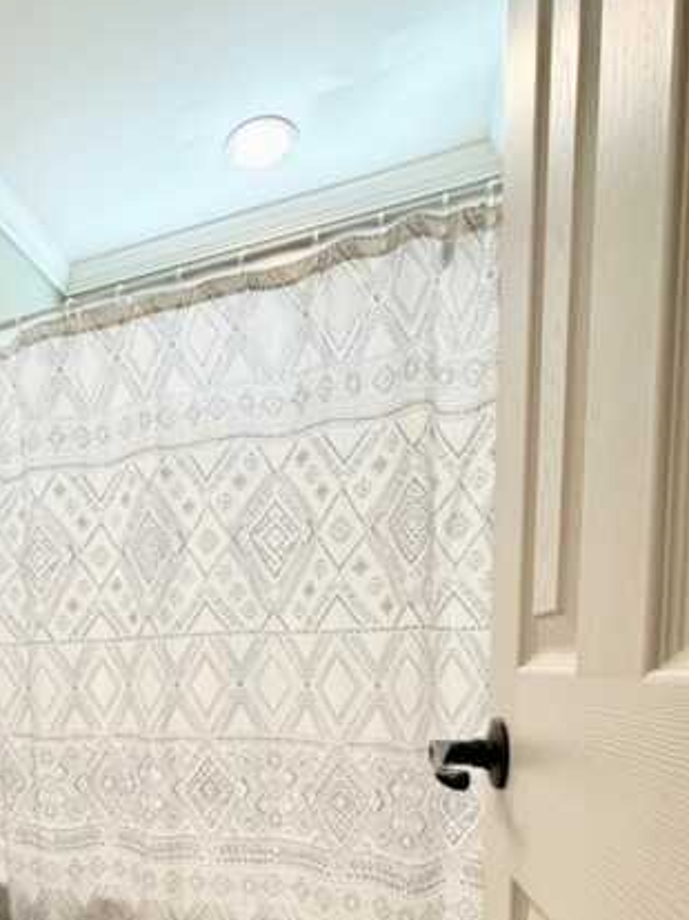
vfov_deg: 62.3
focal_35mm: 26
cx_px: 87
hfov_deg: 48.2
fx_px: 691
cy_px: 722
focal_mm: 2.22
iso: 200
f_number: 2.2
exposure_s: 1/120
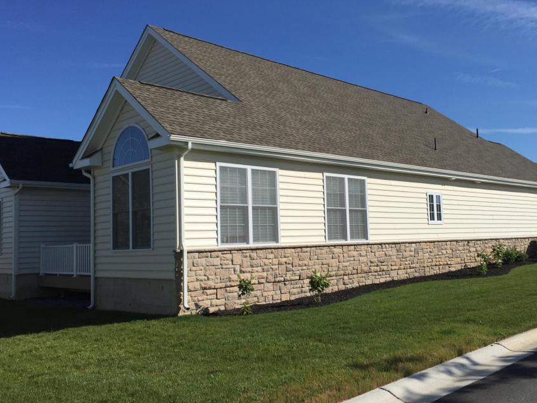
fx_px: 543
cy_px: 196
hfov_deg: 52.4
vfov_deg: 40.7
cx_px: 310
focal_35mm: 35
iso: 32
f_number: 2.2
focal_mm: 4.15
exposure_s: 1/3300
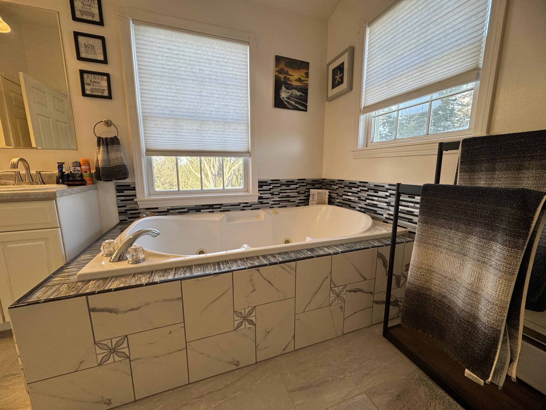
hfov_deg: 102.1
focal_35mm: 14
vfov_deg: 85.7
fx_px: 221
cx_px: 273
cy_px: 205
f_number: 2.2
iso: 125
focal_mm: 2.22
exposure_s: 1/120
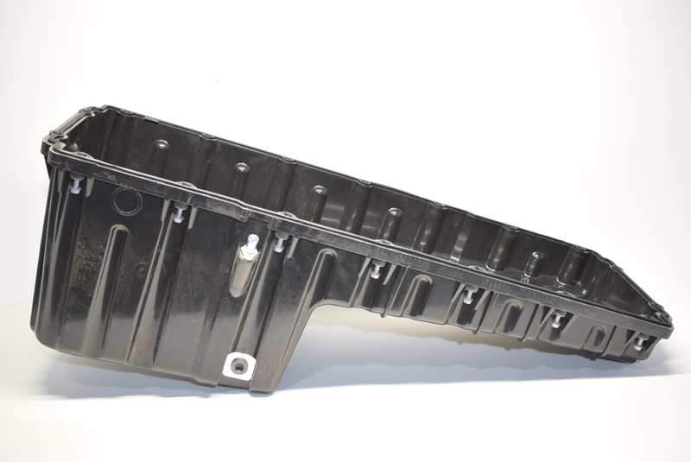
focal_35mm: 39
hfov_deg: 49.5
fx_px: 749
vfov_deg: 34.3
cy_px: 231
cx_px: 346
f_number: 4
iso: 500
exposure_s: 1/40
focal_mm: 26
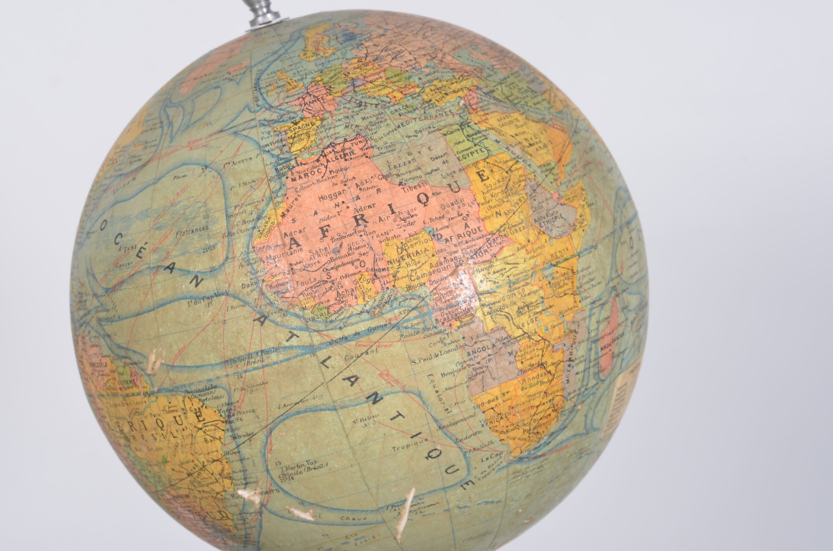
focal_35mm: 87
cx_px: 372
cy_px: 292
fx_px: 2009
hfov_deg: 23.4
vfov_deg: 15.6
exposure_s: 1/125
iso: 100
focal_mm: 50
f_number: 14
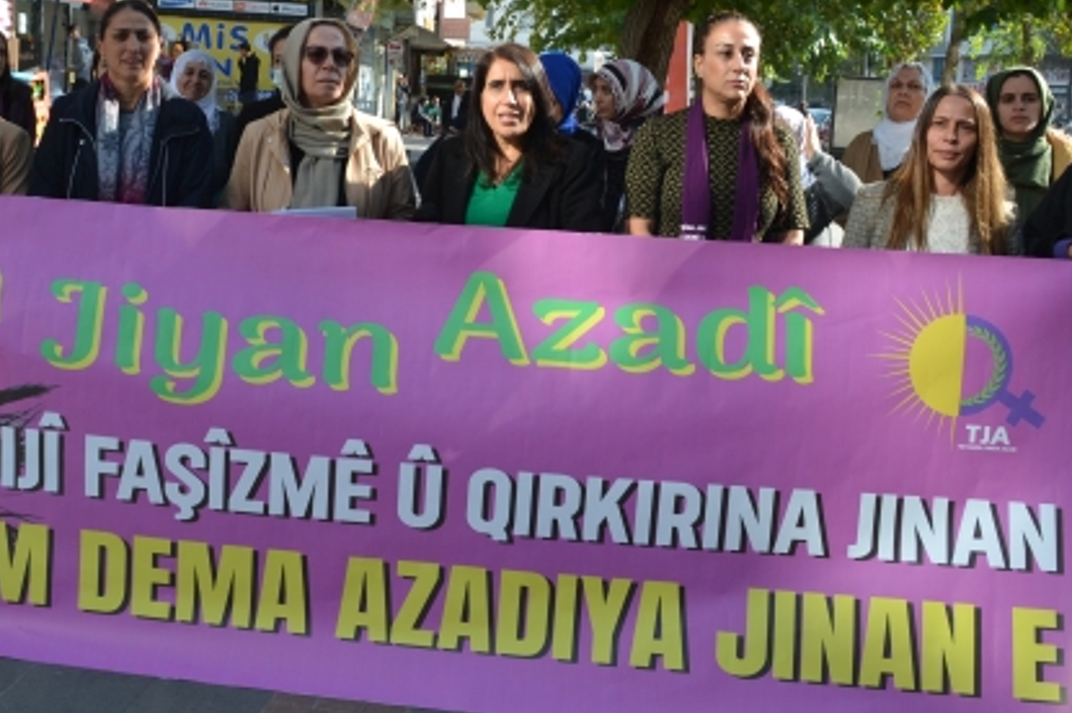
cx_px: 385
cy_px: 226
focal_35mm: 47
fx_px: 1398
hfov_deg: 41.6
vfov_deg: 28.4
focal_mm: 20
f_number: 5.6
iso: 160
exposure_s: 1/125
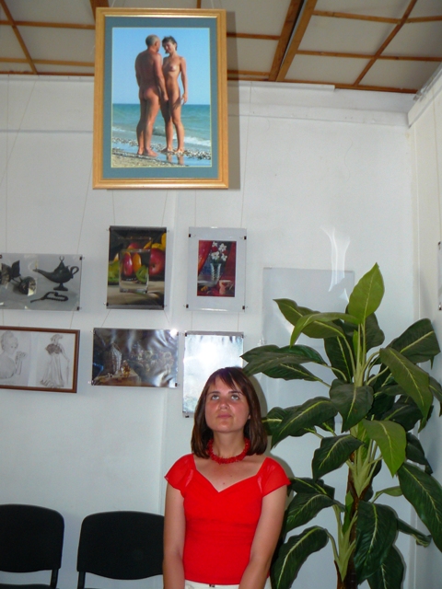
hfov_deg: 39.7
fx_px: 613
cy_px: 294
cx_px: 221
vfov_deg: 51.4
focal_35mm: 36
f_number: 2.8
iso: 100
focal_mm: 6
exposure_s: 1/30
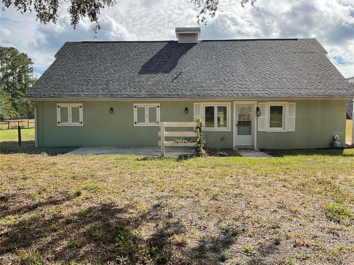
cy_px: 132
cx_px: 177
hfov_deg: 61.7
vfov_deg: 48.2
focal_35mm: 29
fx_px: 297
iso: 16
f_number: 1.8
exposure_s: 1/1730
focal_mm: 3
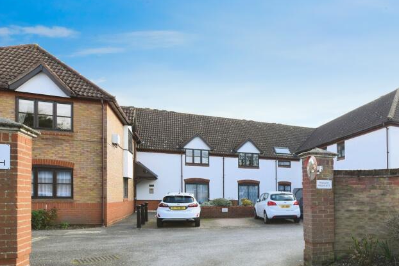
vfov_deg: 45.6
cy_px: 181
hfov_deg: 59.5
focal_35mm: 28
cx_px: 327
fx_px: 310
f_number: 9
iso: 800
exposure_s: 1/500
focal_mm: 17
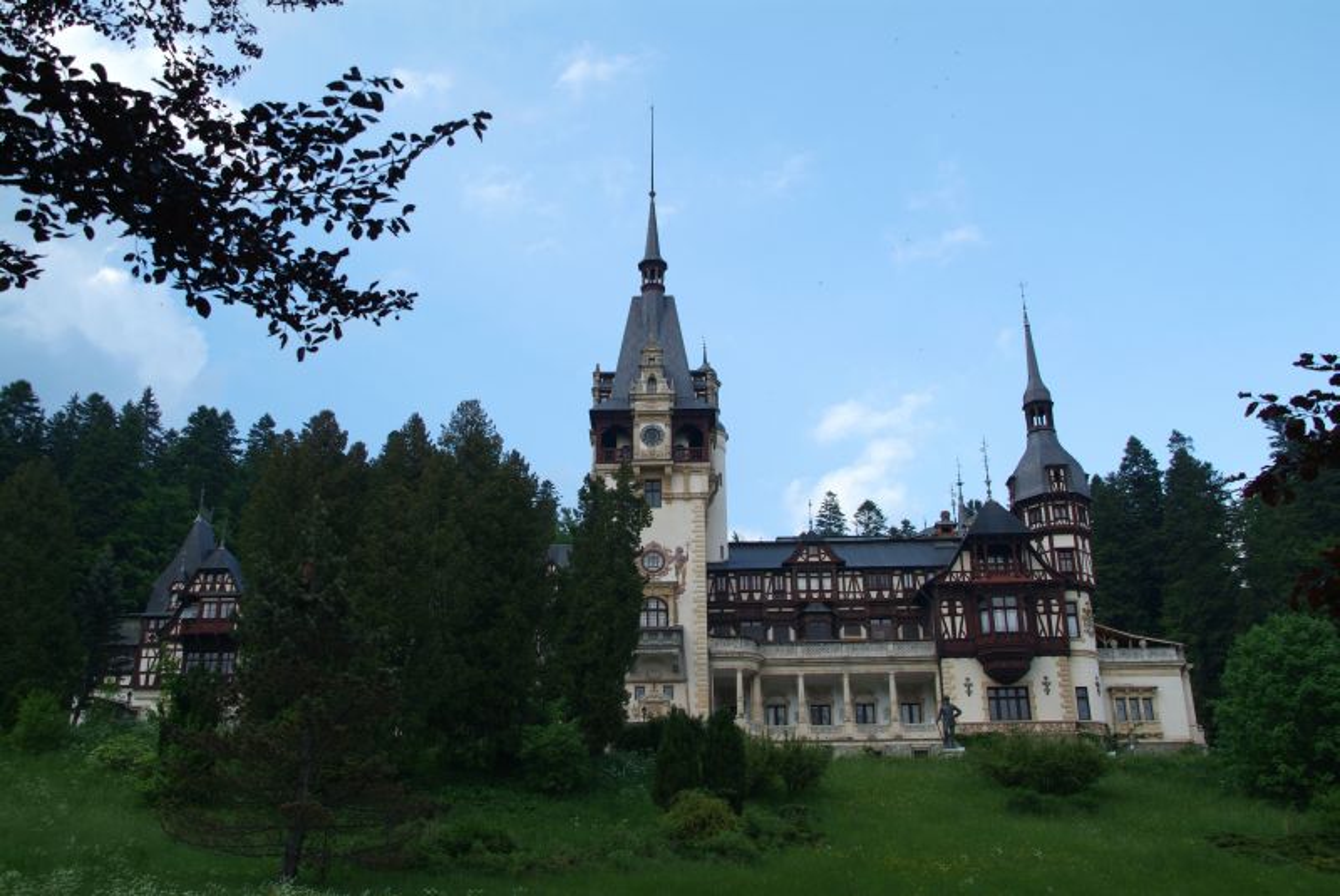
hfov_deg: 57.2
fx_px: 1229
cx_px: 670
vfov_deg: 40.0
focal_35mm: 33
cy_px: 448
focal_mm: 22
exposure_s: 1/250
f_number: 8
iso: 200
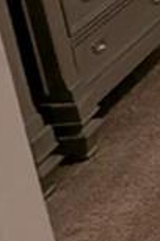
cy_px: -189
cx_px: 672
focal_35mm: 106
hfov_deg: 7.6
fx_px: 707
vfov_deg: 16.3
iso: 90
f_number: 2.2
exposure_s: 1/40
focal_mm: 1.95
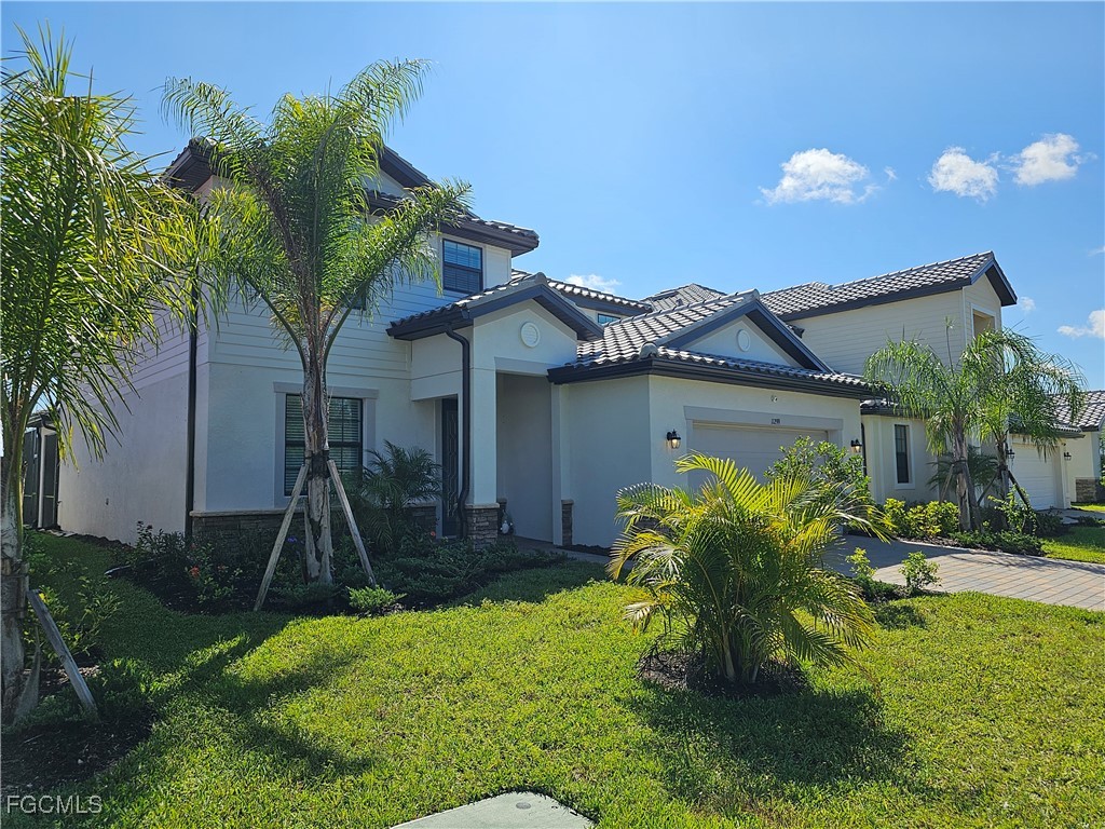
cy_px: 414
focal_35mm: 23
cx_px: 552
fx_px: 734
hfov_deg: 73.9
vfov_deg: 58.9
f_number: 1.7
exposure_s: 1/1120
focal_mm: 6.3
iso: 10
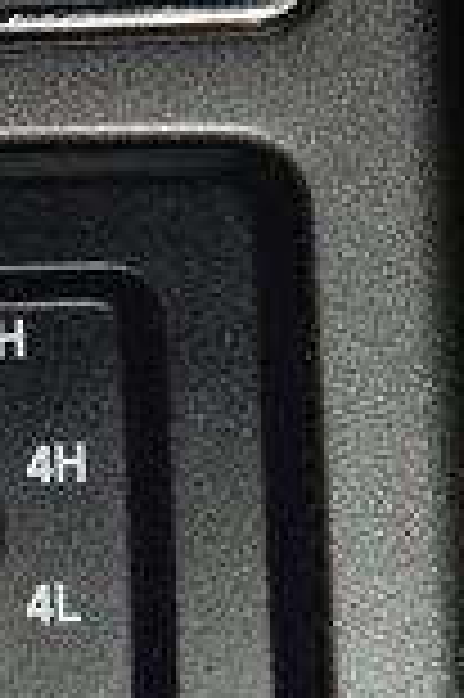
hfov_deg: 3.1
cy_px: 529
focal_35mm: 434
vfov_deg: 4.8
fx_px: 8409
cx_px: -320
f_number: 8
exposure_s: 1/125
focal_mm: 70
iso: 100
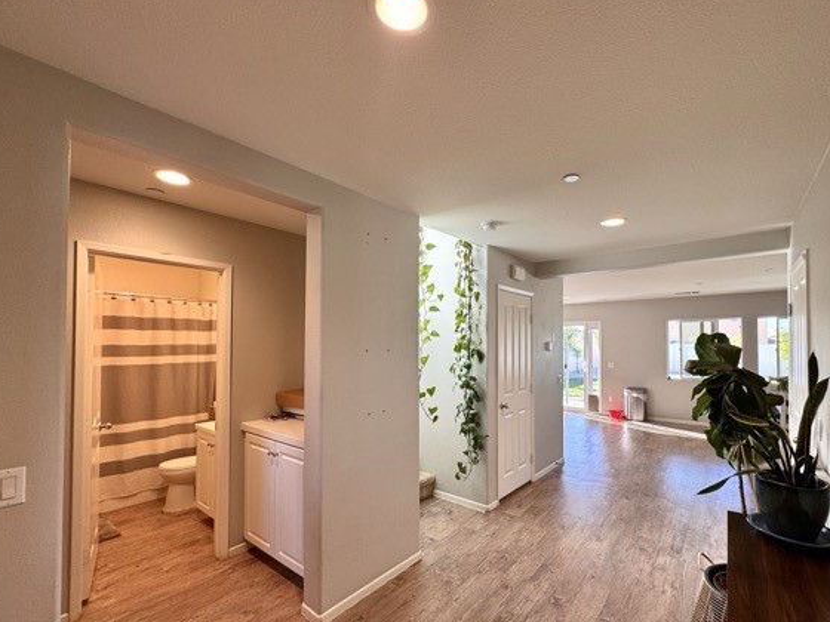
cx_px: 452
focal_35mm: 16
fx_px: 384
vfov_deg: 77.9
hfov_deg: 94.3
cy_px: 338
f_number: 2.2
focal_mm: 2.22
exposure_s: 1/120
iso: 80
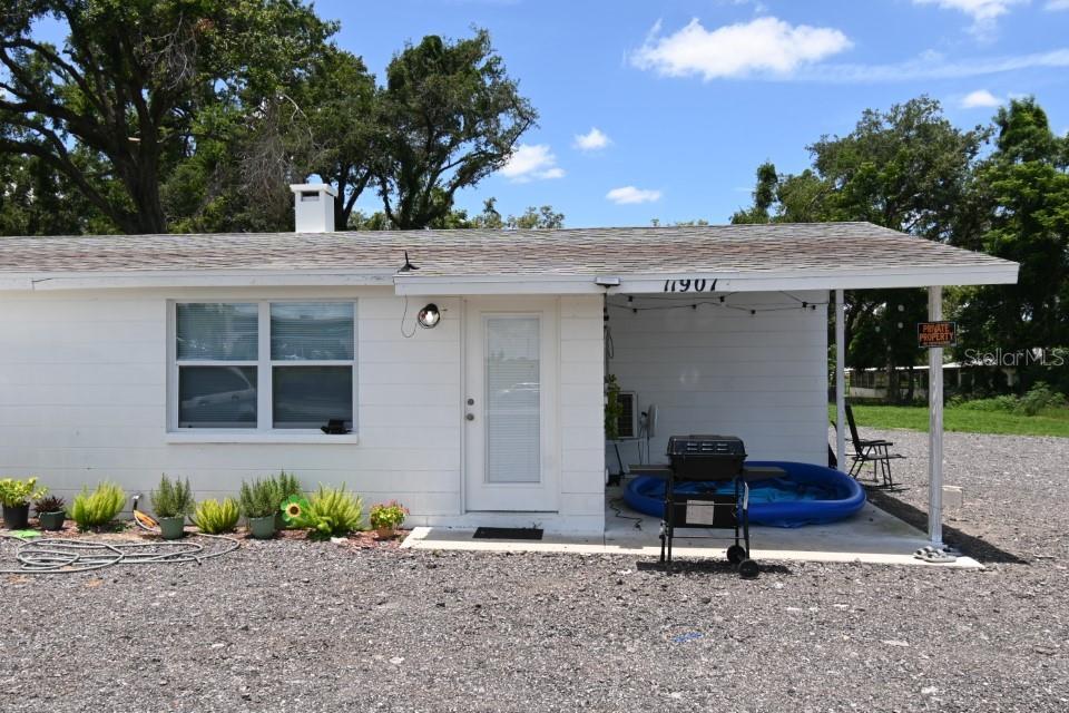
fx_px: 891
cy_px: 356
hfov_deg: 61.9
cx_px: 534
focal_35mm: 30
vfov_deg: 43.6
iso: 100
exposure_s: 1/200
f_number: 8
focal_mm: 20
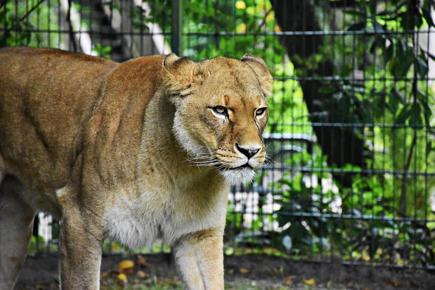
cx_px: 218
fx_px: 2538
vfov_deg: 6.5
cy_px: 145
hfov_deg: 9.8
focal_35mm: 210
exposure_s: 1/500
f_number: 5.6
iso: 11400
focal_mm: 140
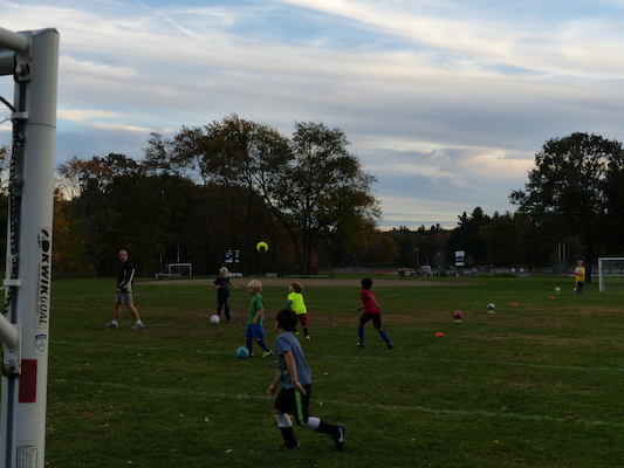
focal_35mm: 55
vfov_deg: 26.6
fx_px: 992
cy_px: 234
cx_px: 312
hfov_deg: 34.9
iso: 160
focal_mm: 9.9
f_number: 4
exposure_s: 1/160
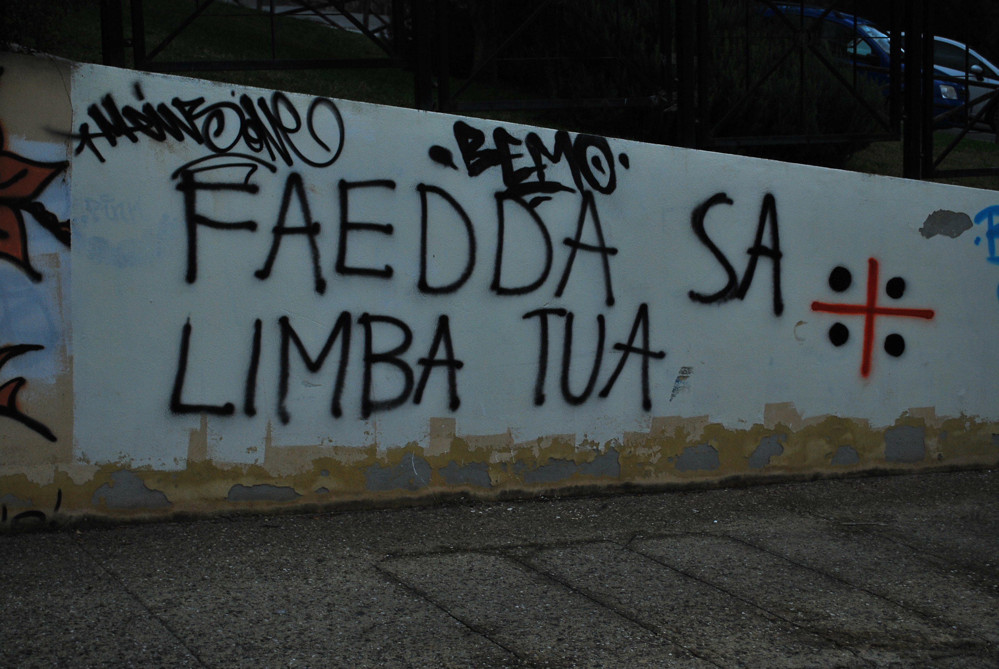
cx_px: 500
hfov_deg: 37.8
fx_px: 1458
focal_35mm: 52
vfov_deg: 25.8
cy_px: 334
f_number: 5.6
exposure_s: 1/50
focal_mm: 35
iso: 160
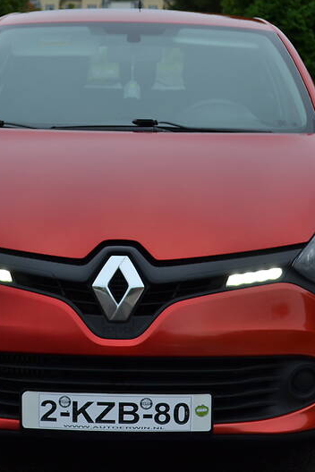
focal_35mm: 100
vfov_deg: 20.4
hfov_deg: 13.7
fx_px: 1312
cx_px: 130
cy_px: 236
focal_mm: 44
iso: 200
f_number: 5.3
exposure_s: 1/200
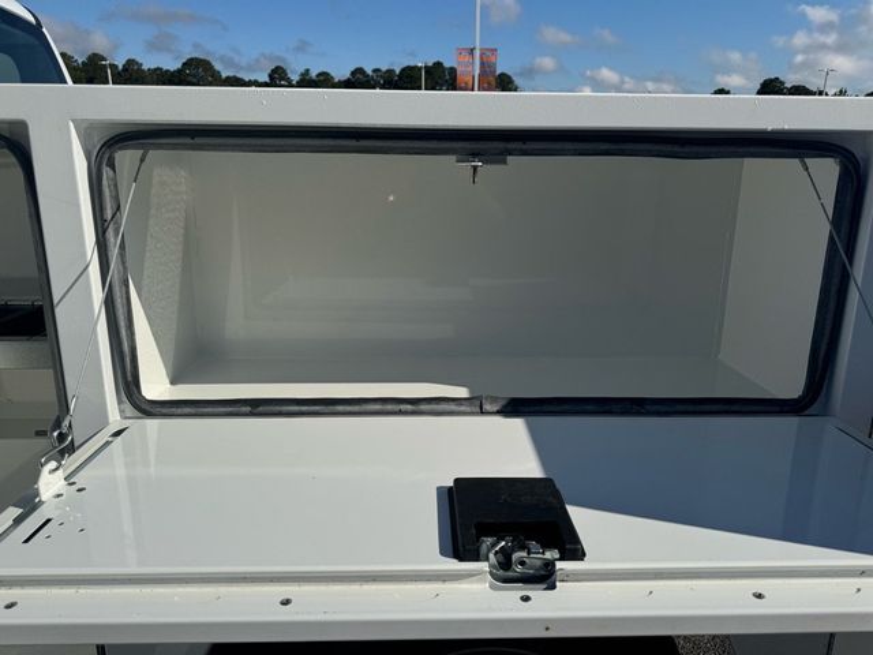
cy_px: 328
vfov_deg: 56.8
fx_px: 605
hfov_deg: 71.6
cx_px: 436
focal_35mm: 24
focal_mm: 6.76
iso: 80
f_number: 1.78
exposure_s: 1/12346
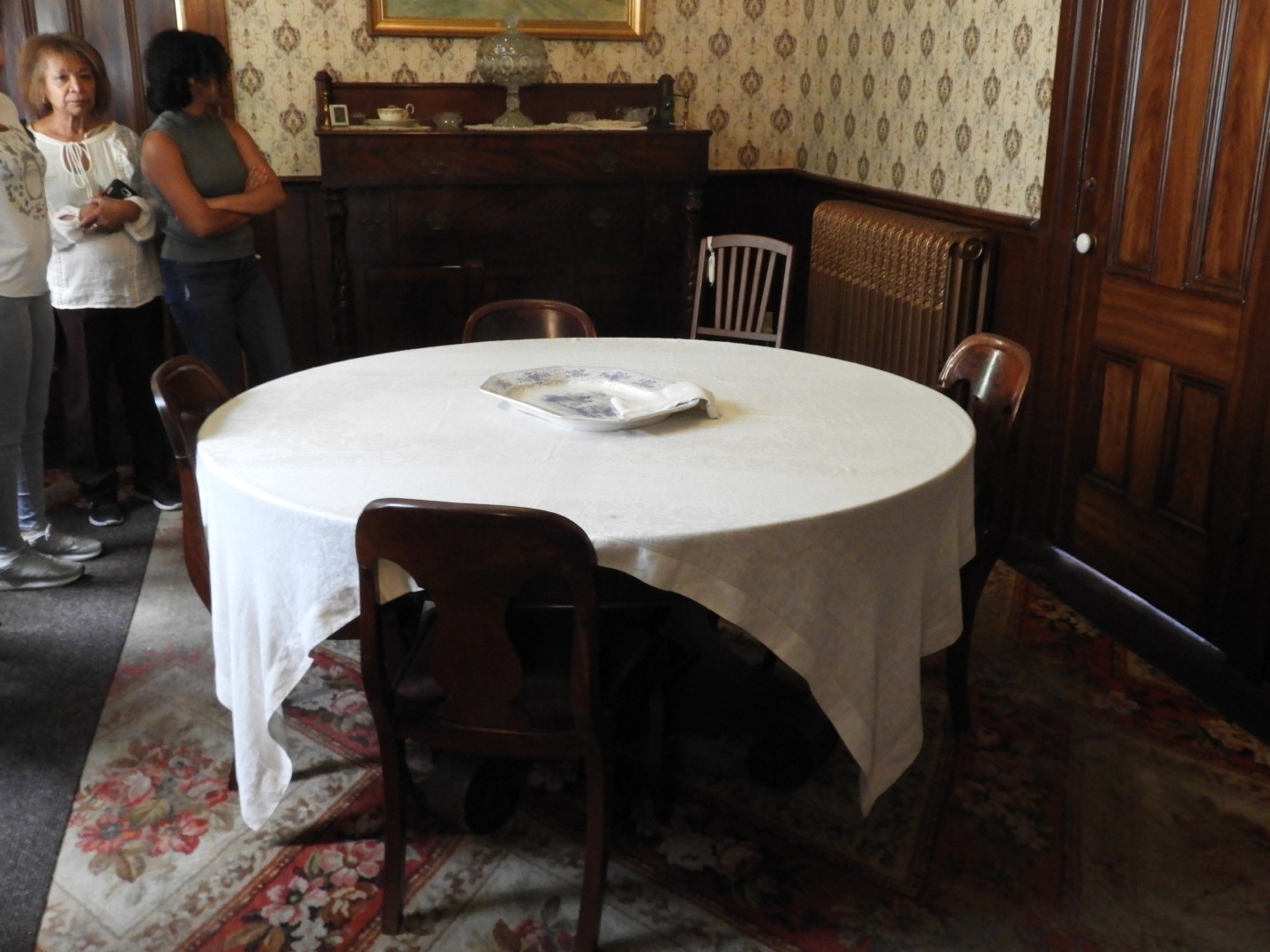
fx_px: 1211
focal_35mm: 33
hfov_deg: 55.4
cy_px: 476
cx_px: 635
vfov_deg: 42.9
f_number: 3.6
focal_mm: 5.9
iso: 800
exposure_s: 1/8
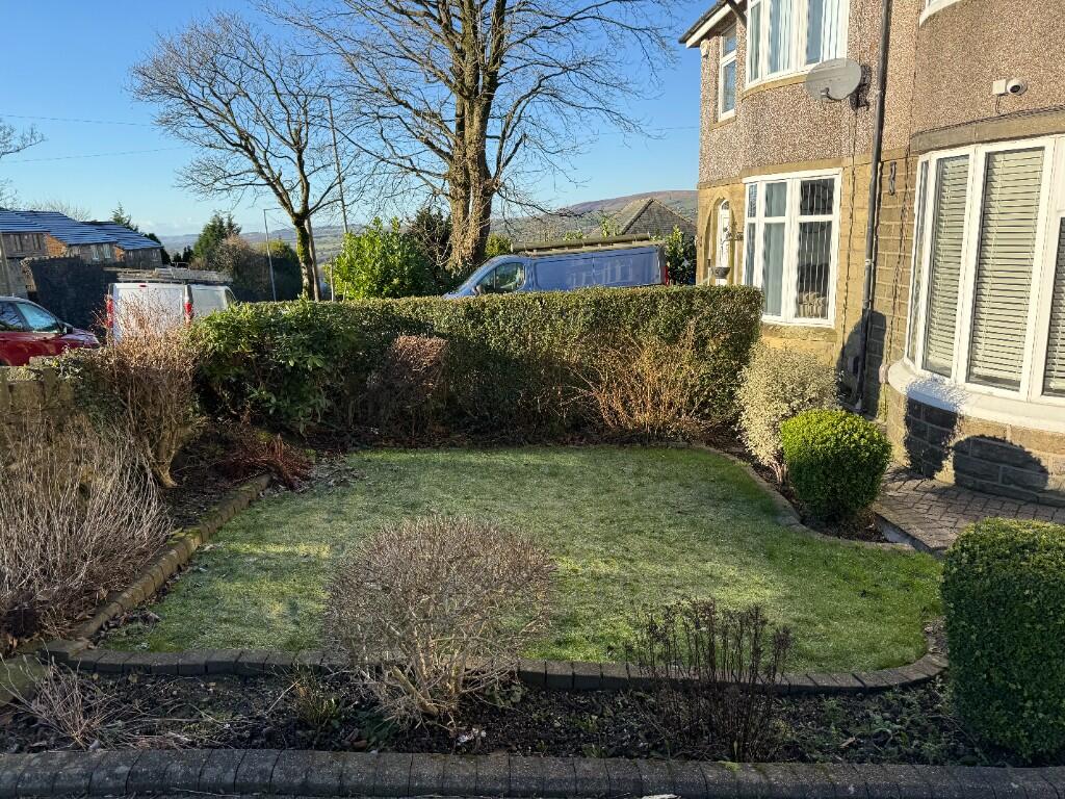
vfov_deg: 56.8
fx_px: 738
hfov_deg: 71.6
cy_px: 400
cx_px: 532
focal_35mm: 24
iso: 80
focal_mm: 6.76
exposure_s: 1/1855
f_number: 1.78
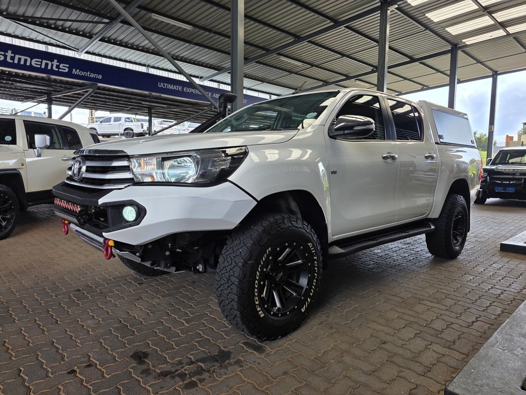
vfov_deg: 58.9
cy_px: 198
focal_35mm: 23
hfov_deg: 73.9
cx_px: 263
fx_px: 349
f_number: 1.7
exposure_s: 1/359
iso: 40
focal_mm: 6.25
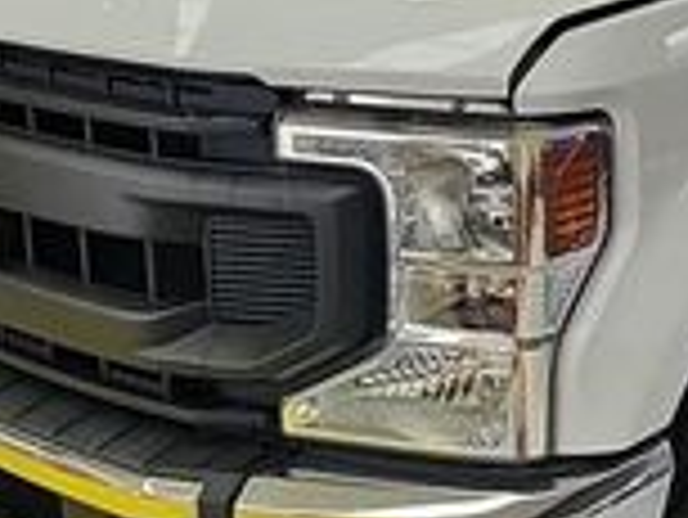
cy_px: 203
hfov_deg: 31.5
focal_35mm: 60
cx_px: 535
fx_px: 1193
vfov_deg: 24.4
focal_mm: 5.4
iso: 91
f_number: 1.8
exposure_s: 1/119
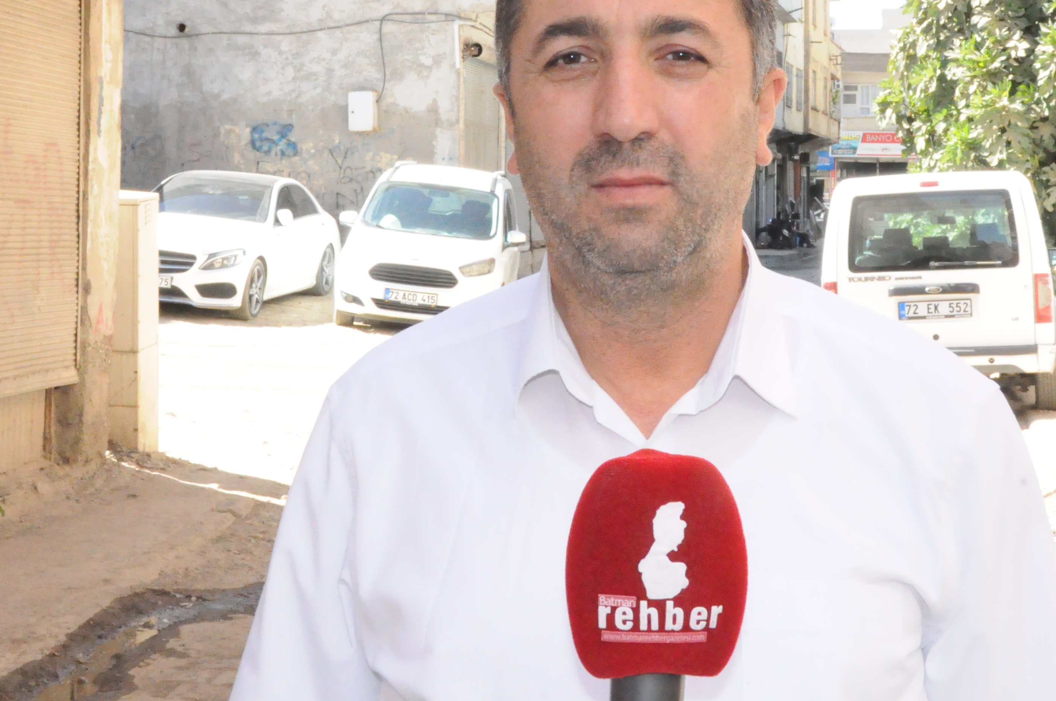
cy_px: 208
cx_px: 594
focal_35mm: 69
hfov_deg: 29.3
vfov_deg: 19.6
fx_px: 2021
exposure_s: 1/200
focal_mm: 30
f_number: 29
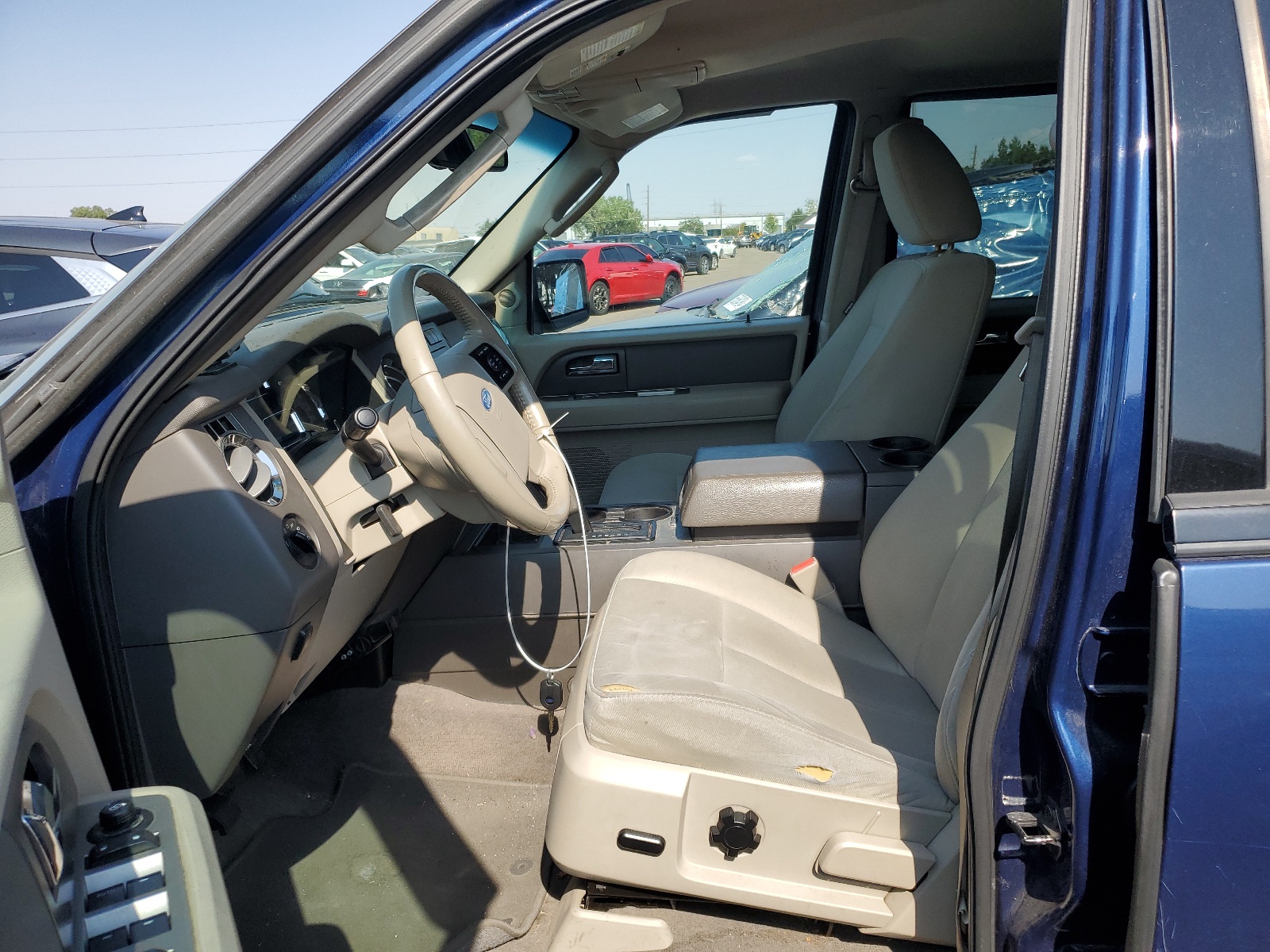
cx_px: 635
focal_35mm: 26
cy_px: 476
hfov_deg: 67.3
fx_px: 954
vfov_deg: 53.1
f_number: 1.5
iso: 50
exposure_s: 1/2000
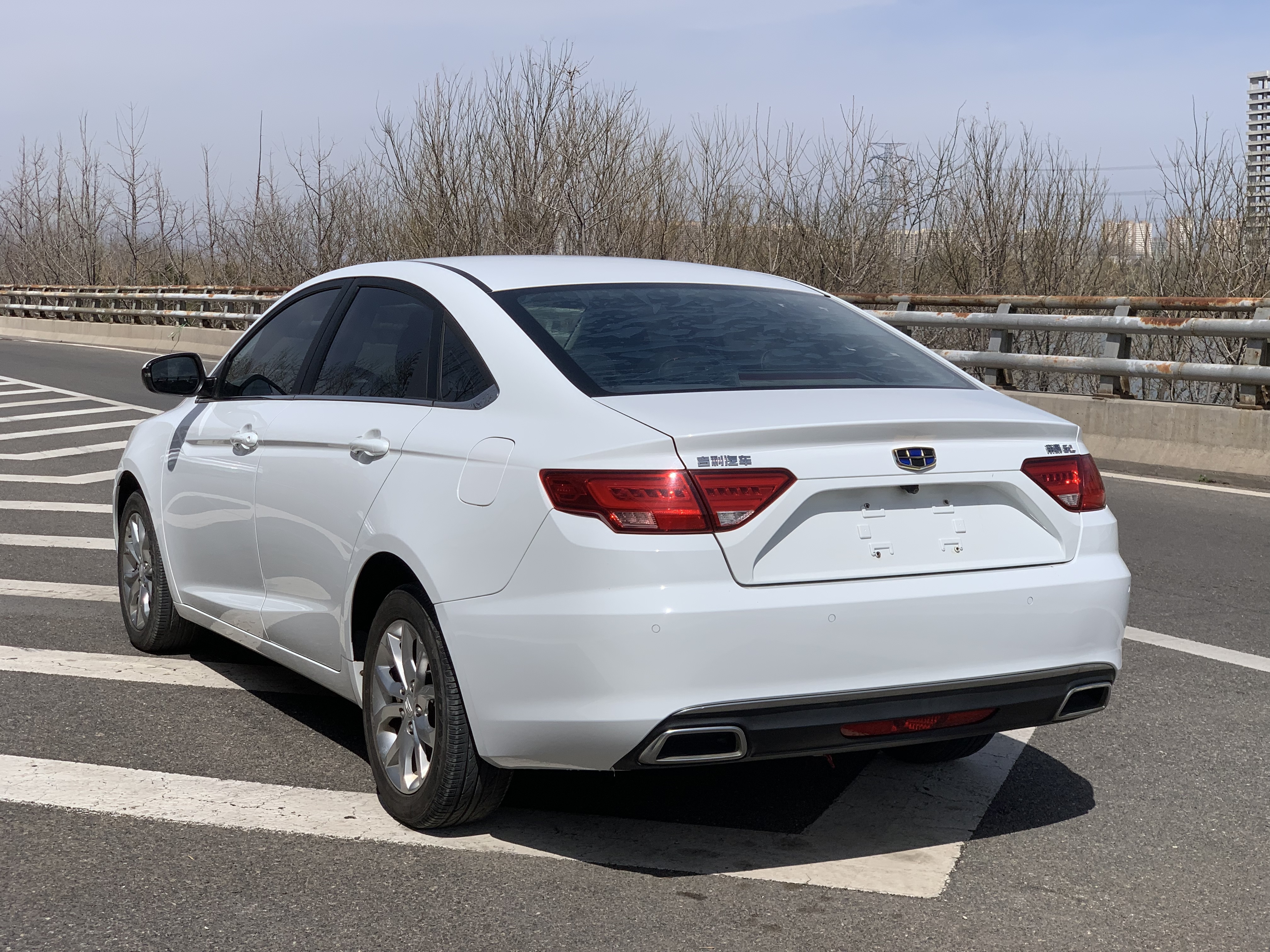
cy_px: 476
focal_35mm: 52
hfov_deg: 36.8
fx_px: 1908
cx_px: 635
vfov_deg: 28.0
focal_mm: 6
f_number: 2.4
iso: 16
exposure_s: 1/2660
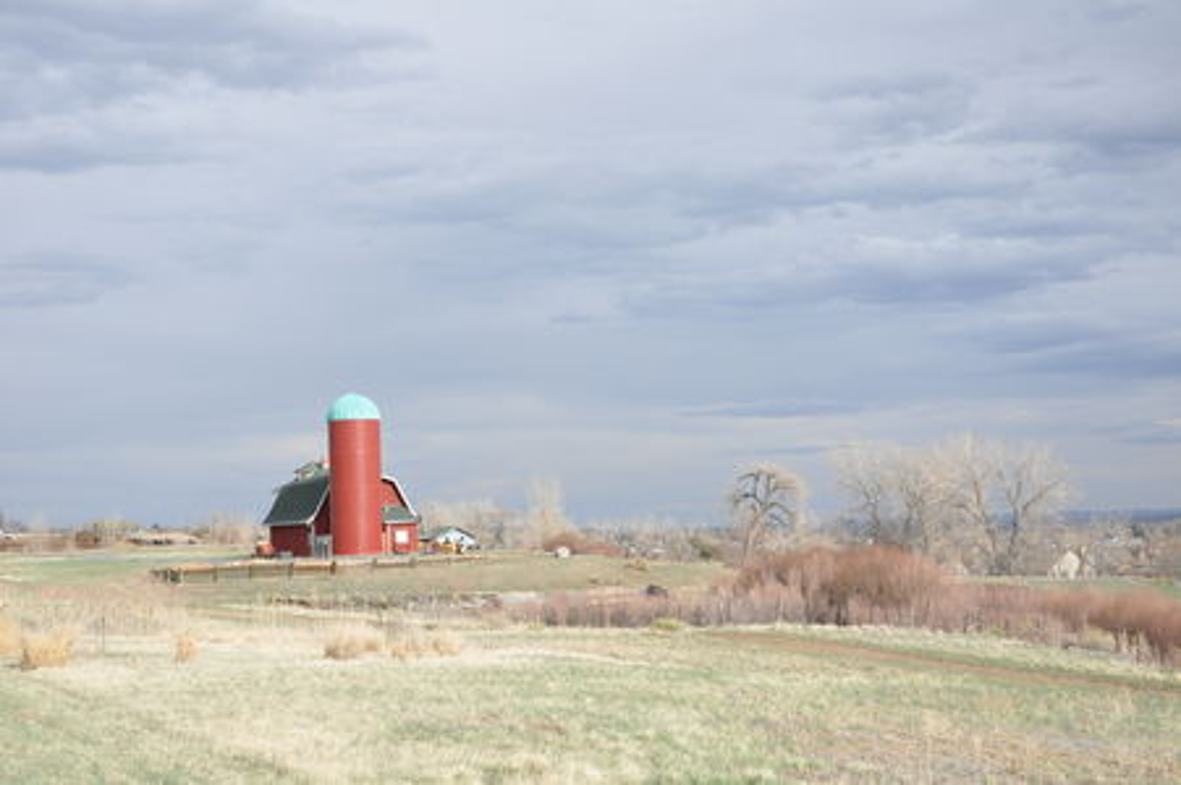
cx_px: 590
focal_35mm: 57
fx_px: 1868
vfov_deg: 23.7
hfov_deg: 35.1
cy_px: 392
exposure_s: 1/4000
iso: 1600
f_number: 7.1
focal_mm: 38
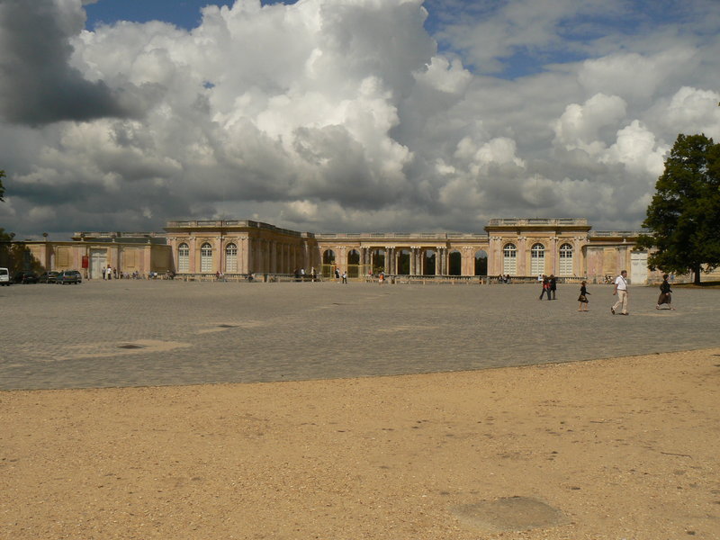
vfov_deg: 39.7
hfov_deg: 51.4
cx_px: 360
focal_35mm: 36
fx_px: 749
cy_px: 270
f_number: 8
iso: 80
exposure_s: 1/1000
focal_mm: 6
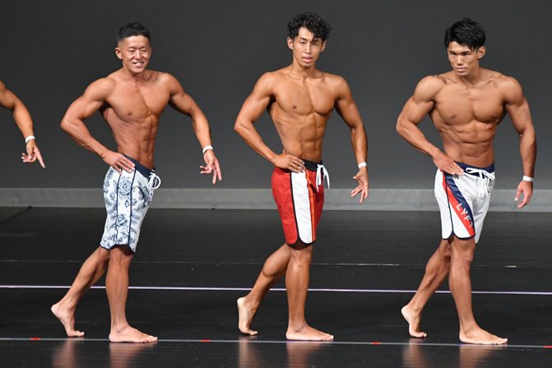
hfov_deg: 5.7
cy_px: 190
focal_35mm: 364
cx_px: 305
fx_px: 5580
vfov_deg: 3.8
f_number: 5.6
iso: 4000
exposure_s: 1/400
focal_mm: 210
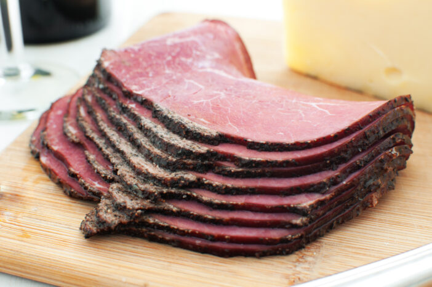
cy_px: 144
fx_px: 629
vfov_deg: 25.7
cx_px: 216
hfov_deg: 37.9
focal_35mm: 52
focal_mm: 35
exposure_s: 10
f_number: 5.6
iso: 200
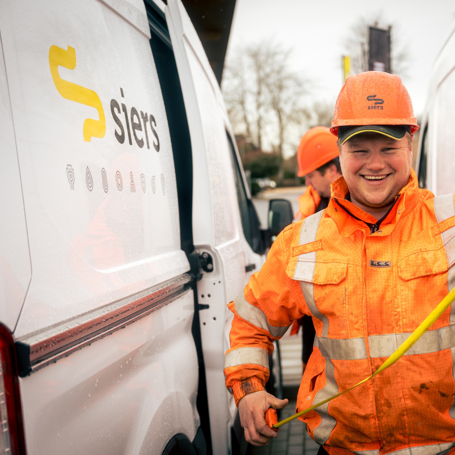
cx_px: 309
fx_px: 773
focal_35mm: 52
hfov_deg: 32.5
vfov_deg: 32.8
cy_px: 231
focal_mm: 40
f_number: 2.8
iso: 64
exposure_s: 1/320
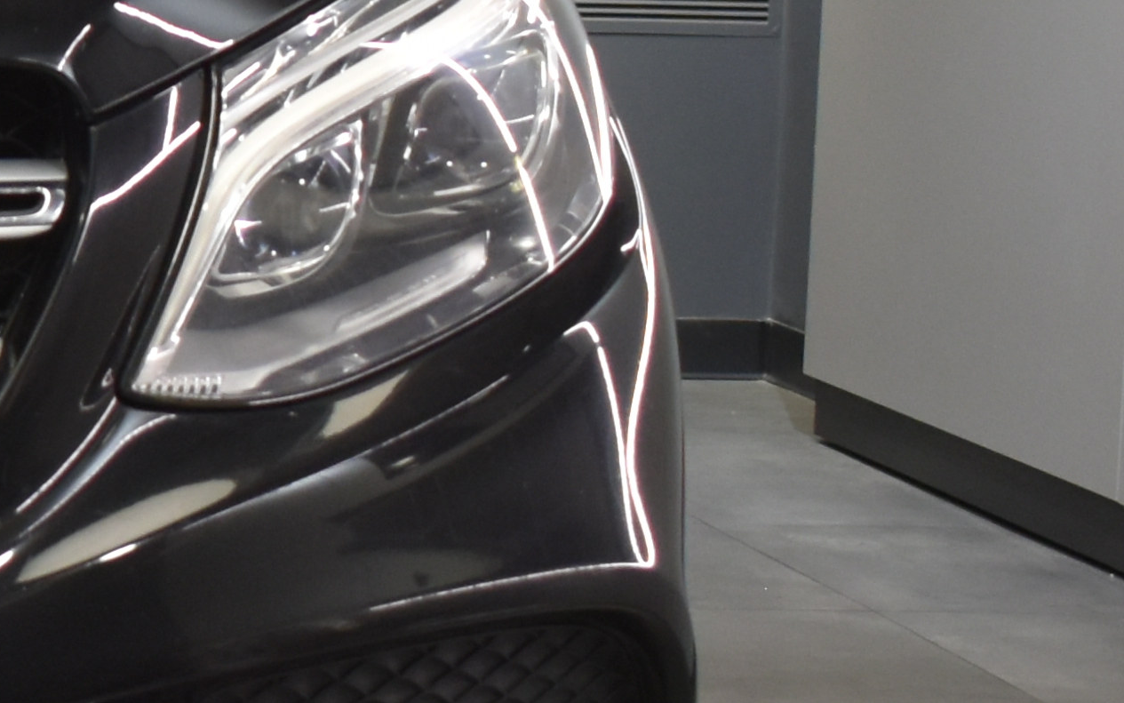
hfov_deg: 13.0
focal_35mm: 145
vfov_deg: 9.0
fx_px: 4442
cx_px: -909
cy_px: 85
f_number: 4
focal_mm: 20
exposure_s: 1/60
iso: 640
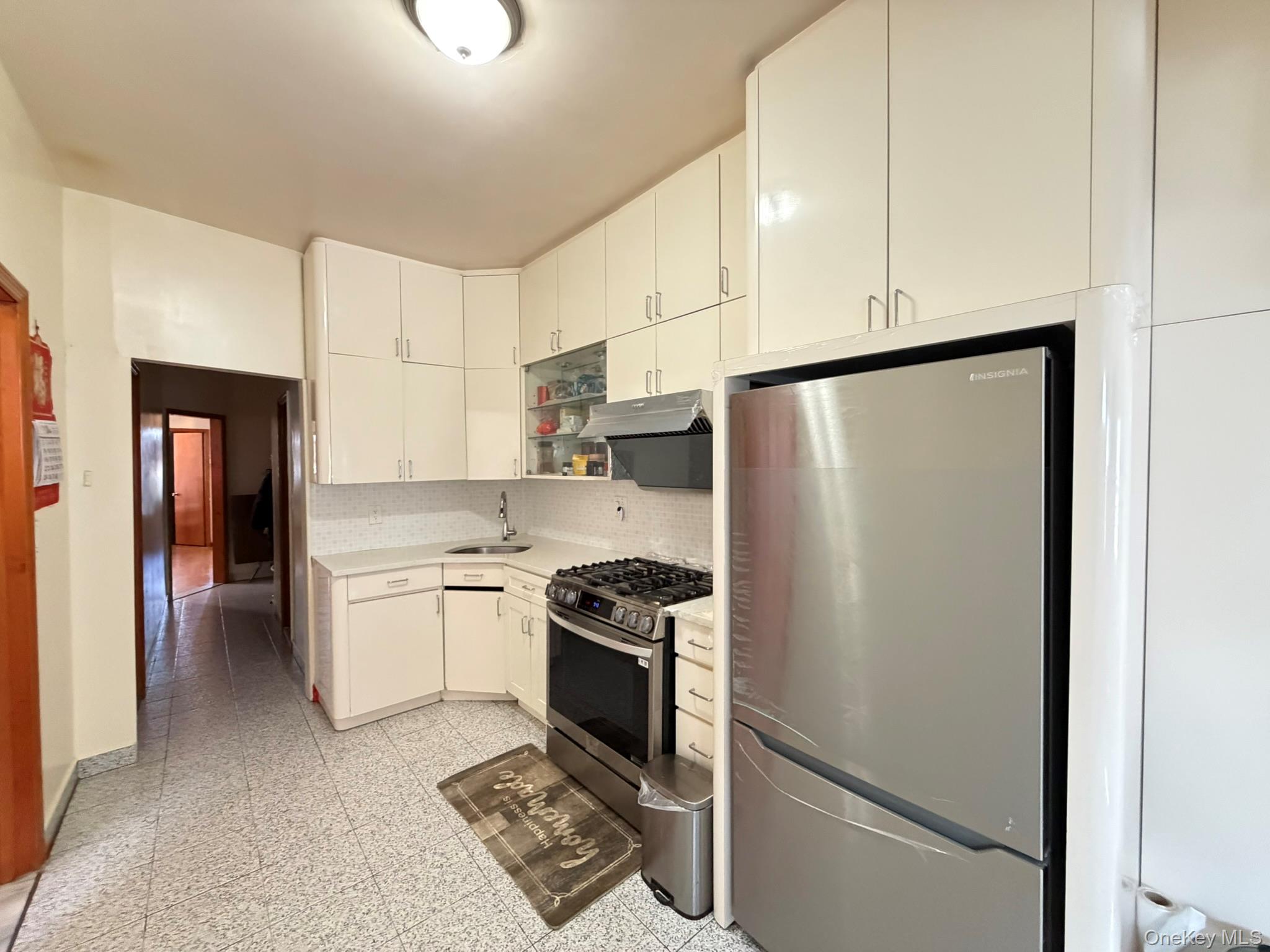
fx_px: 514
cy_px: 476
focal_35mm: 14
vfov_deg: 85.7
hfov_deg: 102.1
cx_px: 635
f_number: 2.2
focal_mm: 2.22
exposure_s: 1/60
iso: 800
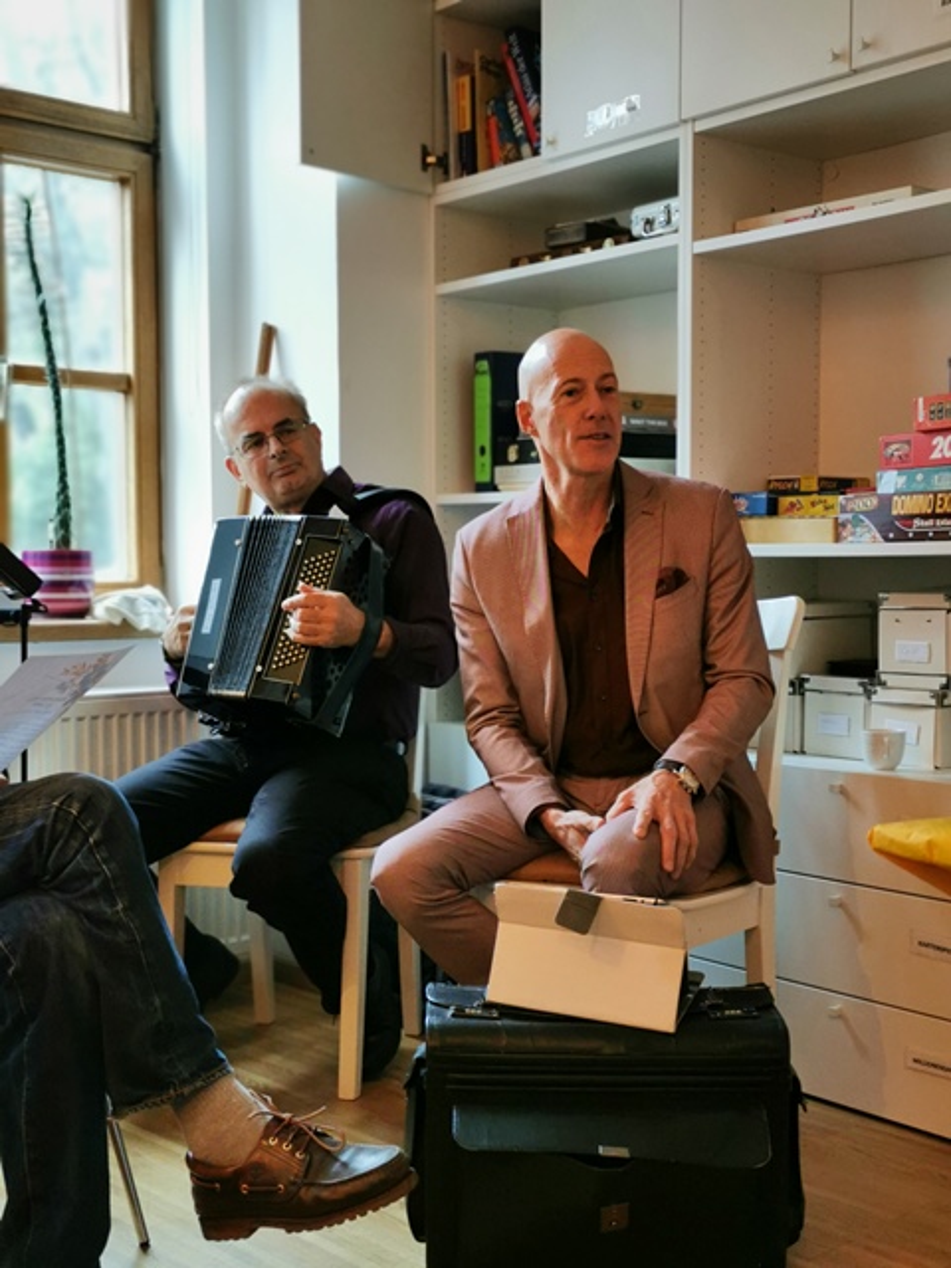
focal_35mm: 45
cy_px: 634
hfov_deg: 32.2
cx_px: 476
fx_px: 1648
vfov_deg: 42.1
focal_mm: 5.58
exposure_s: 1/50
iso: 100
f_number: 1.8
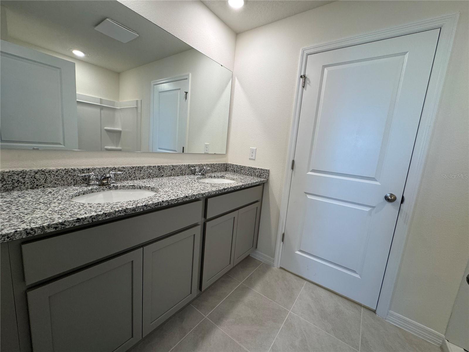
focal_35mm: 14
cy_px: 176
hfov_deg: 102.1
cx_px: 234
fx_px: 190
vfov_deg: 85.7
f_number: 2.2
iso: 160
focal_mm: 2.22
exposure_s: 1/120
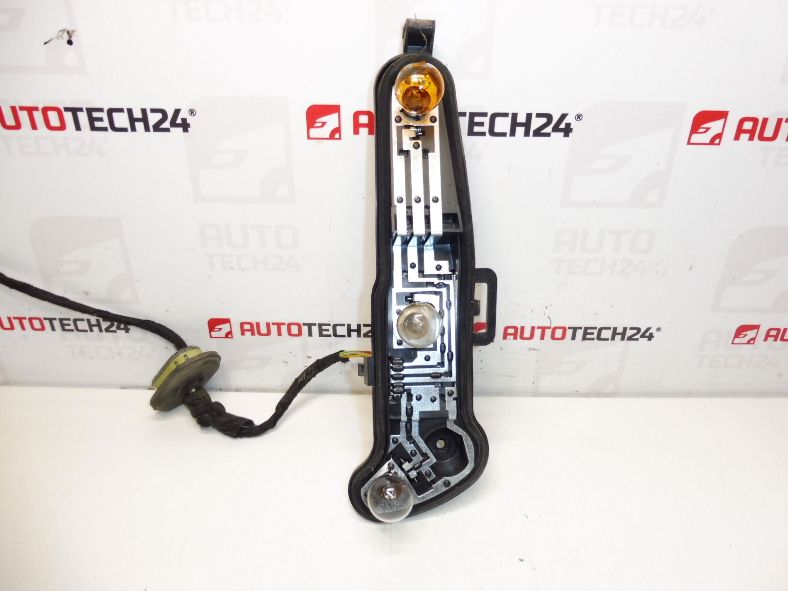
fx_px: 546
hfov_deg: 71.6
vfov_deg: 56.8
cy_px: 296
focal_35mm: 24
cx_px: 394
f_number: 3.5
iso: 200
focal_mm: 4.3
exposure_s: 1/80
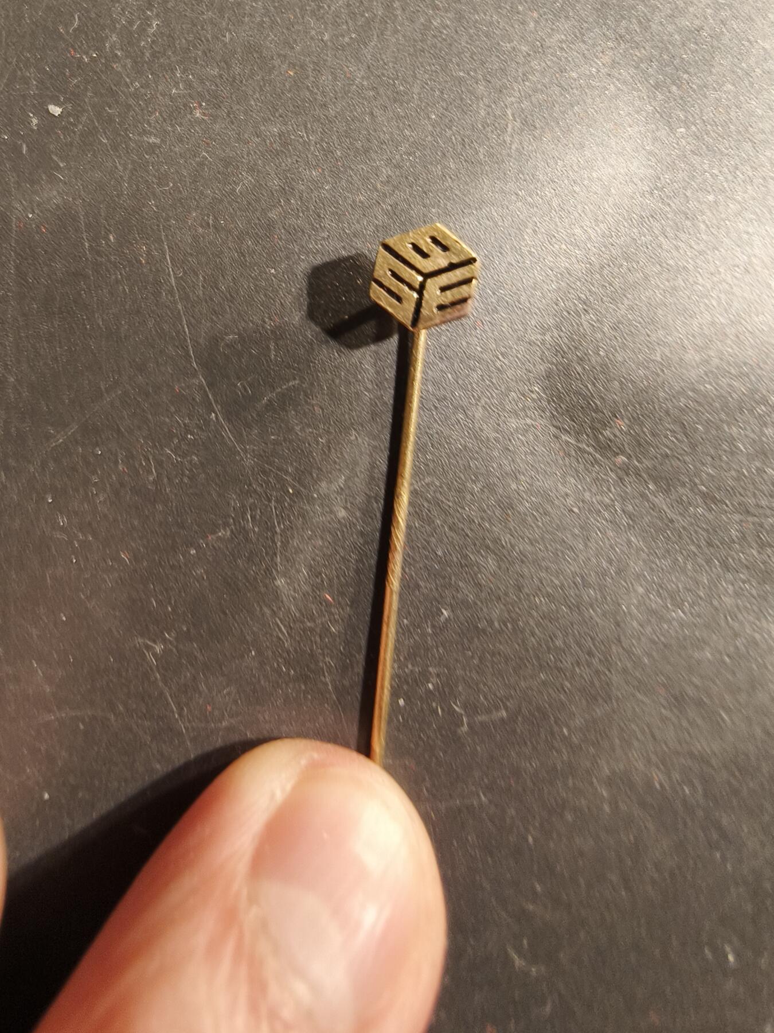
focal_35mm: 23
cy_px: 516
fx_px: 686
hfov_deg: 58.9
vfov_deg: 73.9
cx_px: 387
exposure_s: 1/33.3
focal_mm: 2.32
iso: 250
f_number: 2
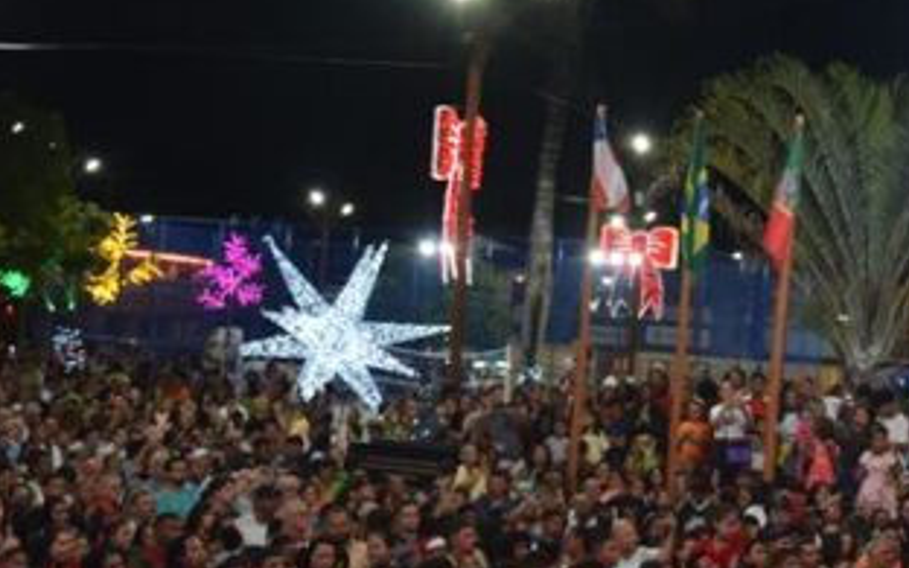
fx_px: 1888
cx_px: 865
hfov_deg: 25.9
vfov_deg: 17.1
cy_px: 233
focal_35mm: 76
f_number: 4.5
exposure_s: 1/80
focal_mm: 21
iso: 800
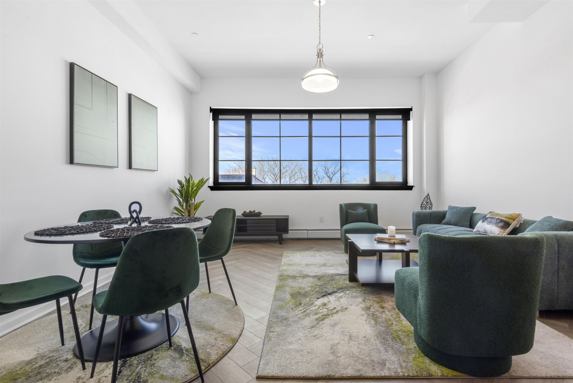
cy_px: 192
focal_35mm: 16
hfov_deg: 96.7
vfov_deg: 73.8
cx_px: 286
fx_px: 255
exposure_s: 1/2
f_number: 22
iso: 500
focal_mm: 16
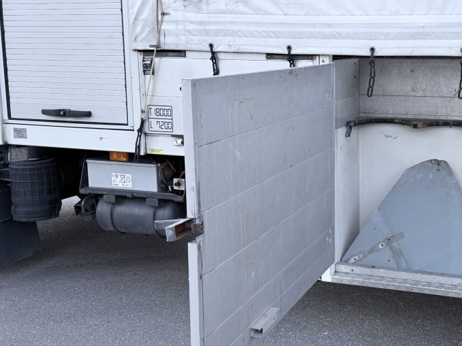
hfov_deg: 36.2
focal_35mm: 51
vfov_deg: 28.5
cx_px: 370
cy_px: 161
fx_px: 680
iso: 80
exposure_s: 1/1106
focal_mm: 6.76
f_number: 1.78
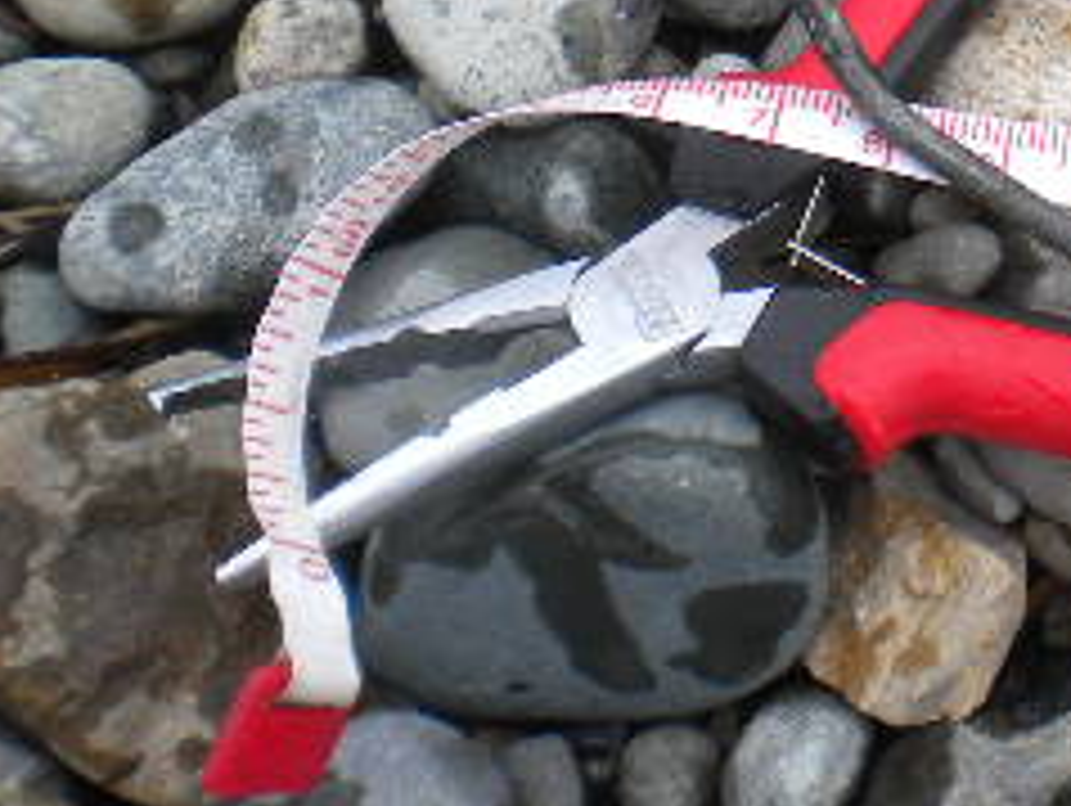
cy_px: 54
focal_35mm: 94
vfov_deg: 15.5
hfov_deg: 19.6
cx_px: 1282
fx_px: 2911
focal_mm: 6.3
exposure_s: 1/155
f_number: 4.6
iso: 80
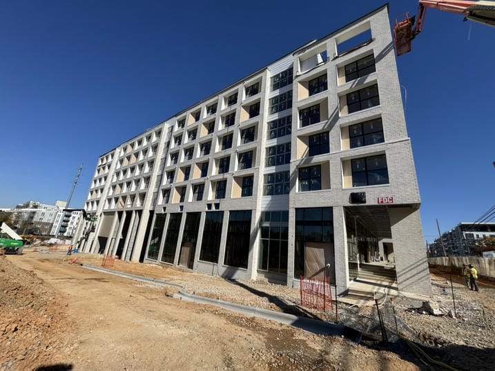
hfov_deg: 102.1
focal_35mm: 14
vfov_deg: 85.7
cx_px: 248
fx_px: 200
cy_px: 186
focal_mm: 2.22
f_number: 2.2
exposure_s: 1/2985
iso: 50
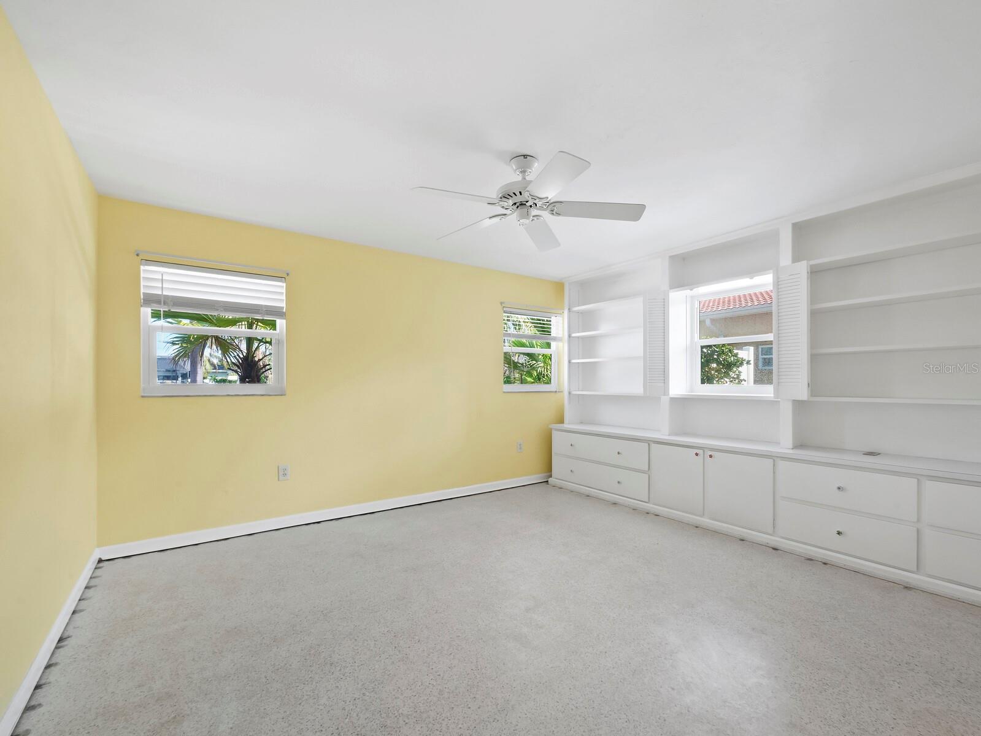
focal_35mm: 14
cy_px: 368
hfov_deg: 102.1
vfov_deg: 85.7
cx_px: 490
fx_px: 397
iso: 400
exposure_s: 1/3
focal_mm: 7
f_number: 11
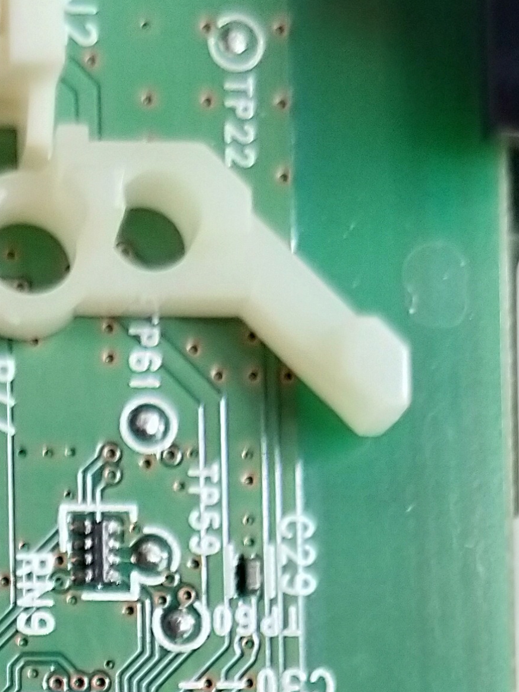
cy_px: 1045
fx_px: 1979
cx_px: -2
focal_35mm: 99
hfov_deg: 14.7
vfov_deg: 17.7
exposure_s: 1/100
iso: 92
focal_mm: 4.28
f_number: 1.7
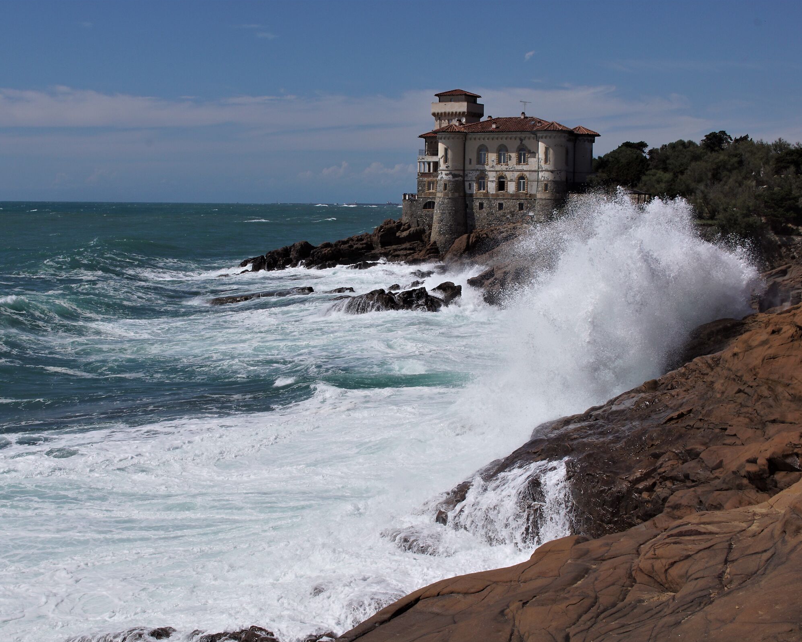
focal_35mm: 51
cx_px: 329
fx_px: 1211
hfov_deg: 36.5
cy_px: 321
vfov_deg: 29.7
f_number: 16
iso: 200
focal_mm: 30
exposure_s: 1/320
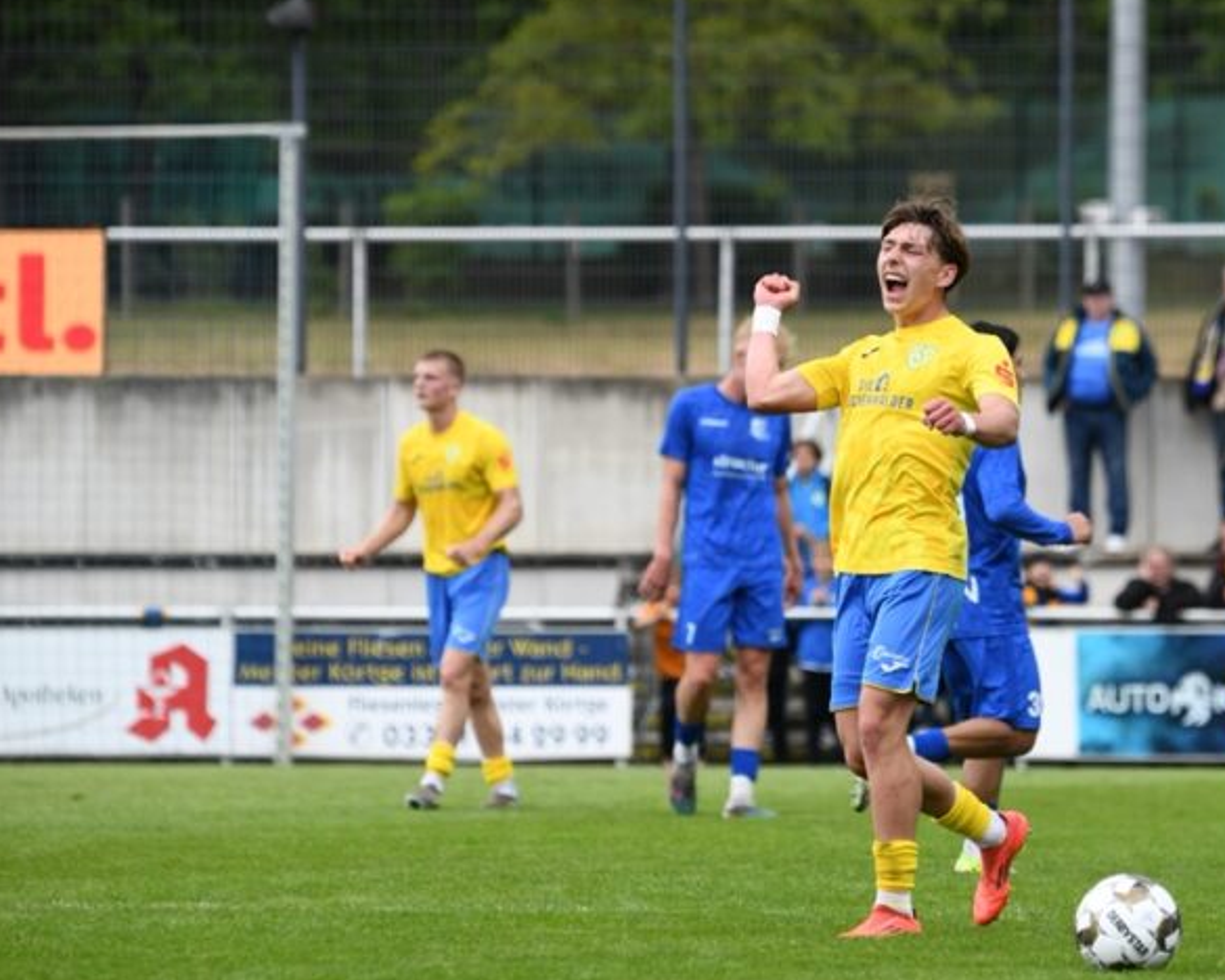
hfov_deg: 4.5
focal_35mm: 427
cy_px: 498
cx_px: 848
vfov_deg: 3.6
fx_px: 15481
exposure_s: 1/1600
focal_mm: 260
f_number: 5.6
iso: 1400
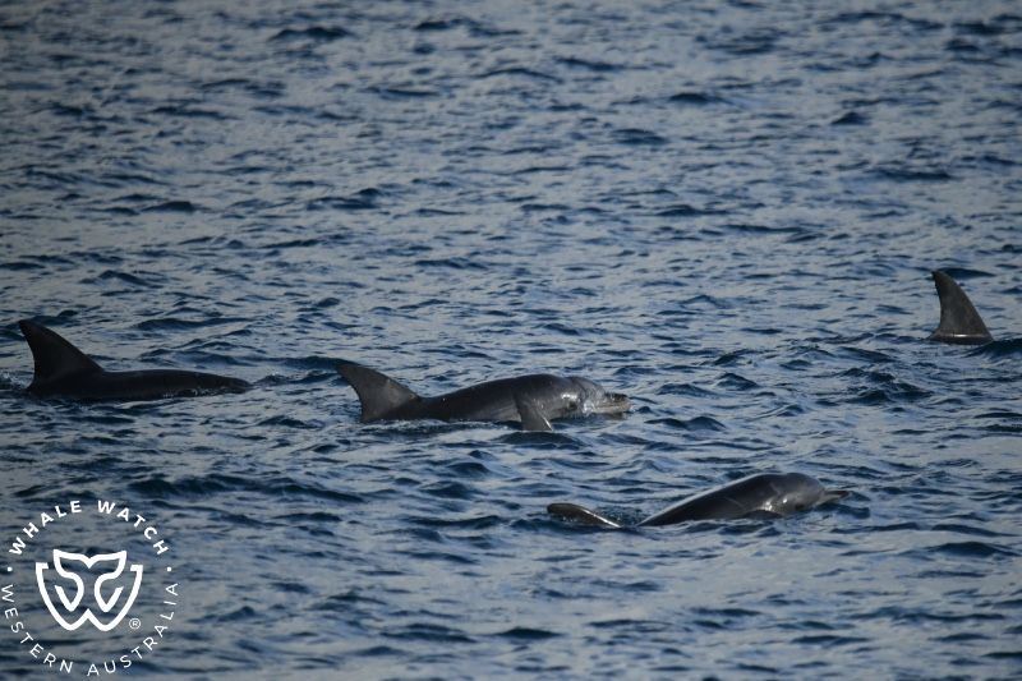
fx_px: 17029
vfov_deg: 2.3
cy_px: 340
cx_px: 511
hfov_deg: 3.4
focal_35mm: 600
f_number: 6.3
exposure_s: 1/8000
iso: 2500
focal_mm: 600
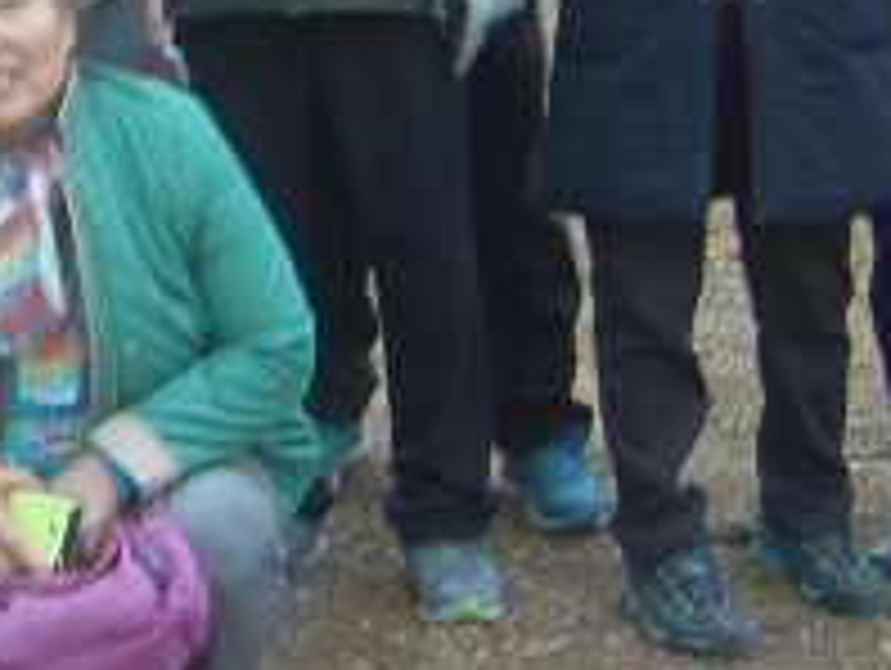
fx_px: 2912
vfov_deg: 12.9
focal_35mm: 113
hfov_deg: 16.1
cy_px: -99
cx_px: -387
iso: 50
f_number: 2.8
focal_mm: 5.8
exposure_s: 1/30
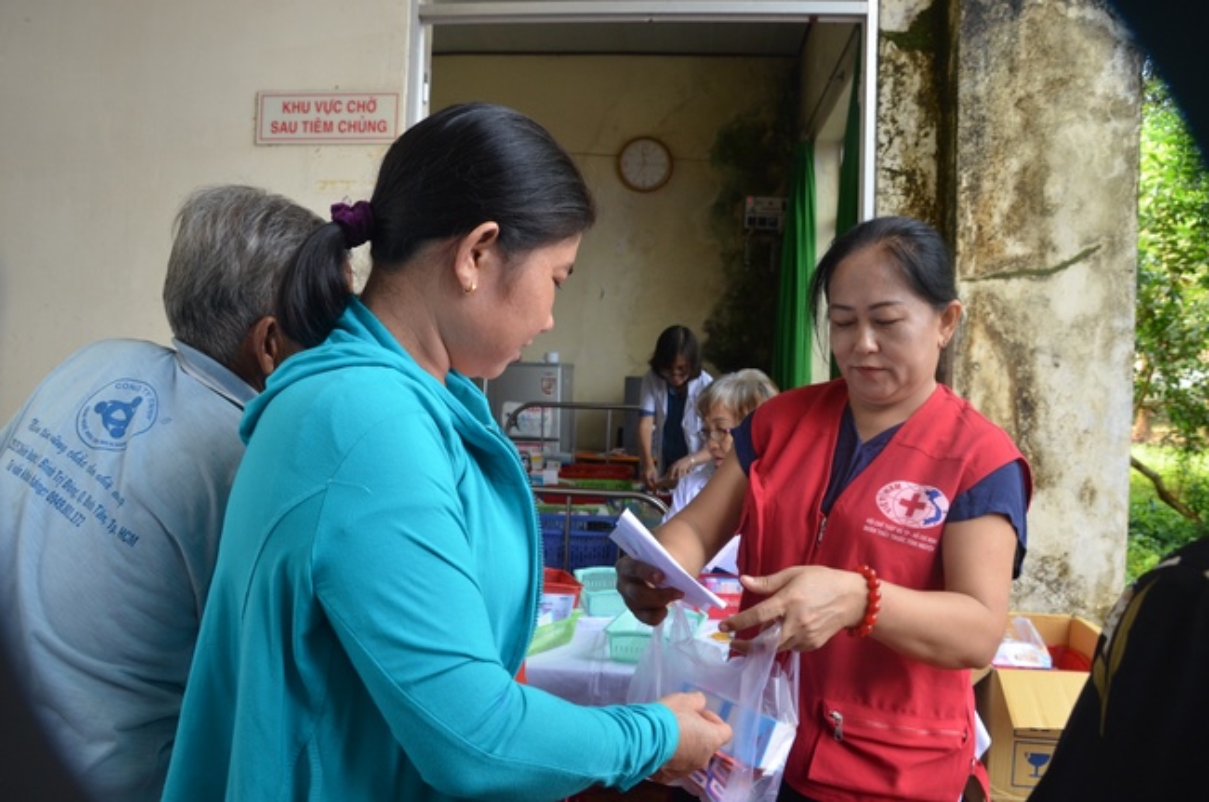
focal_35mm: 27
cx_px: 604
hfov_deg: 67.5
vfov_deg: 47.8
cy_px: 401
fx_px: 905
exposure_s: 1/250
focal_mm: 18
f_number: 8
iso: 1000
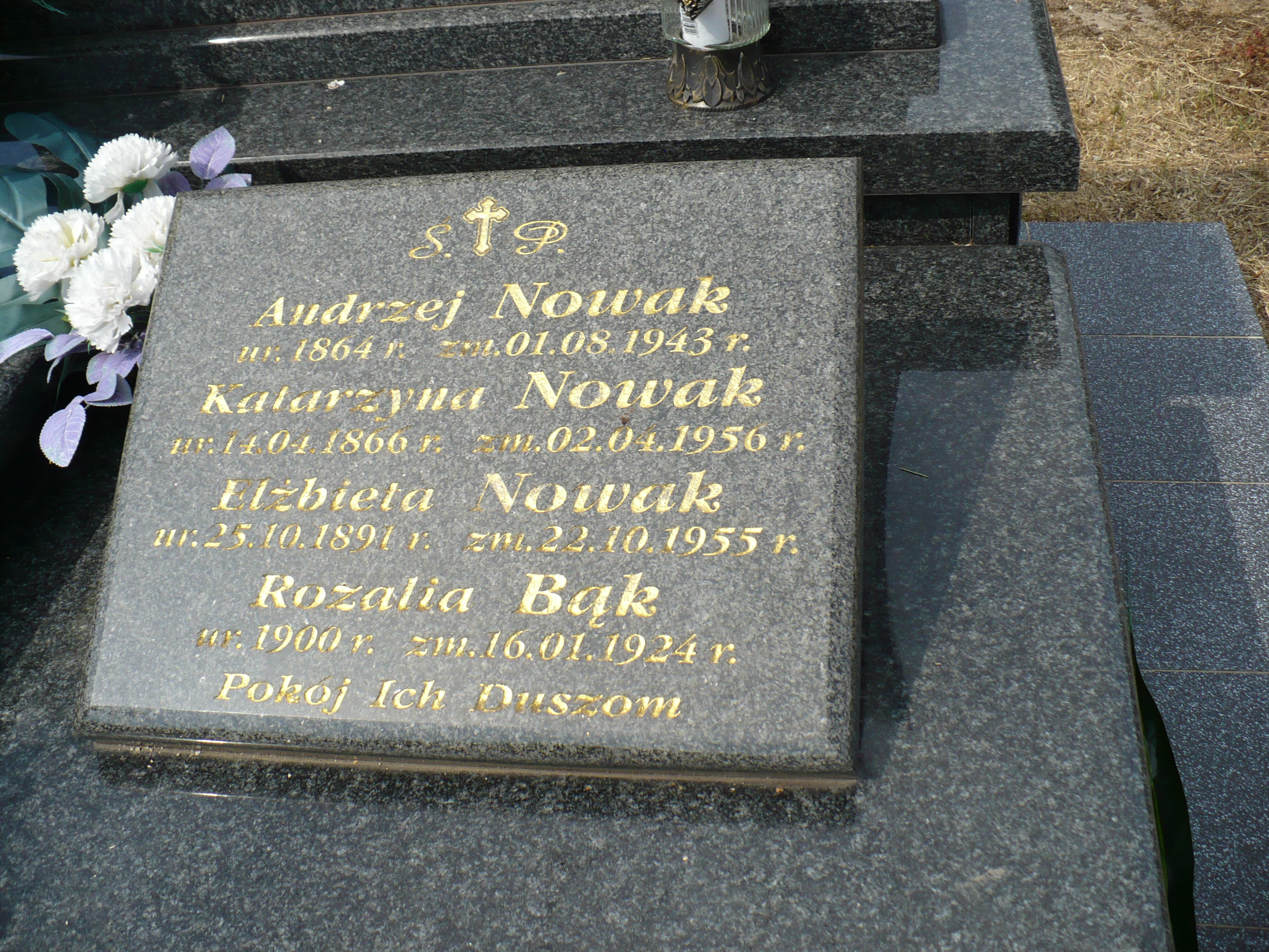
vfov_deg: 38.7
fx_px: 1356
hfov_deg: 50.1
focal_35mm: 37
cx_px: 634
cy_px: 476
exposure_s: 1/160
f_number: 8
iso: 100
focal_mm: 6.1
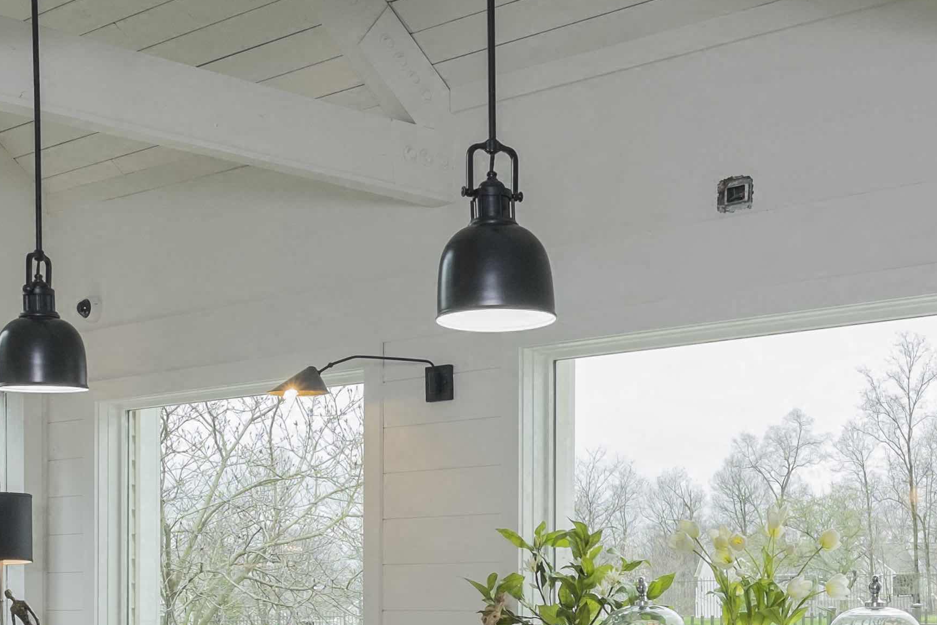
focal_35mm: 62
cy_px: 641
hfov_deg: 32.1
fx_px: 1614
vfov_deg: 21.1
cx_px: 624
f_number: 9
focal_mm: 14.5
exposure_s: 1/30
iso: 400
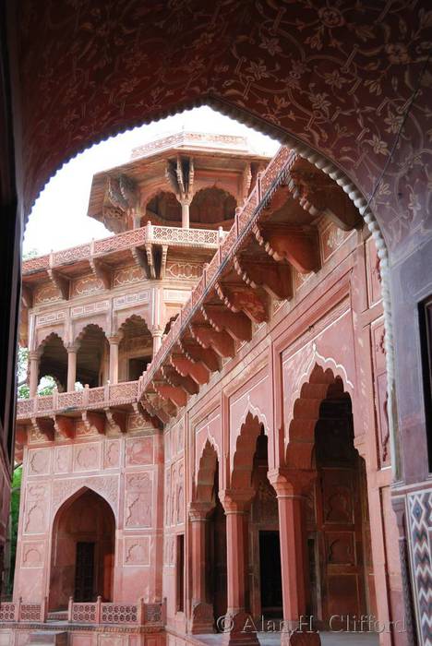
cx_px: 216
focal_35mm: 46
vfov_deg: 42.3
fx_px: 835
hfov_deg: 29.0
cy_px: 323
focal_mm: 31
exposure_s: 1/30
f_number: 4.2
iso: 125
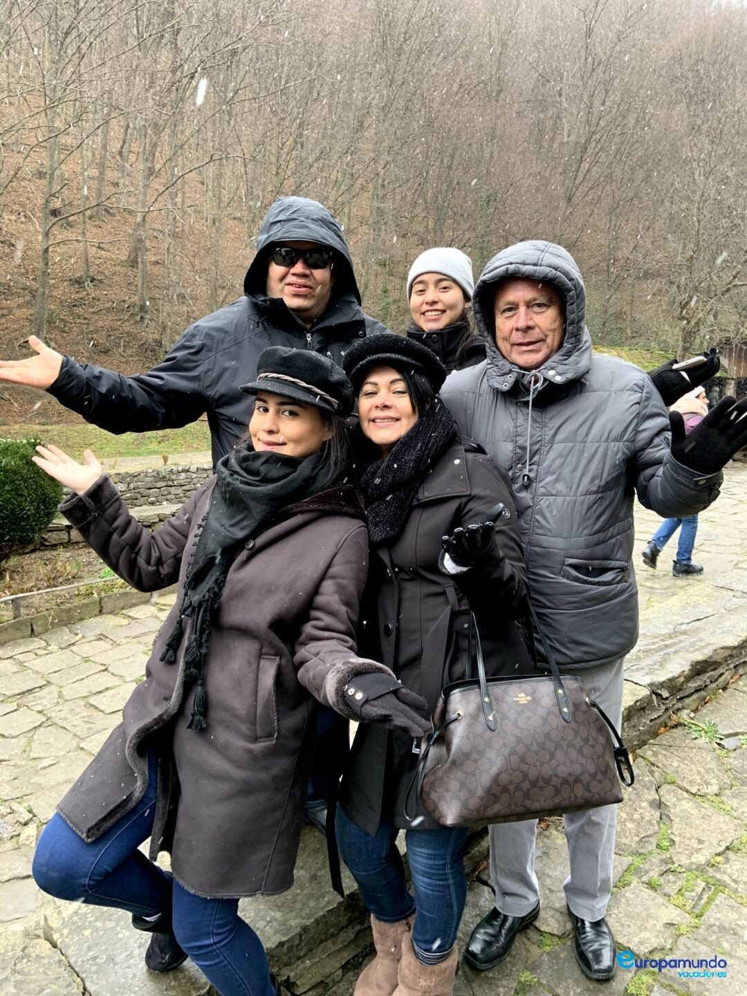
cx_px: 374
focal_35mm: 26
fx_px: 748
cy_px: 498
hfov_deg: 53.1
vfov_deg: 67.3
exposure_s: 1/90
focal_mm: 4.25
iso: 100
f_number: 1.8
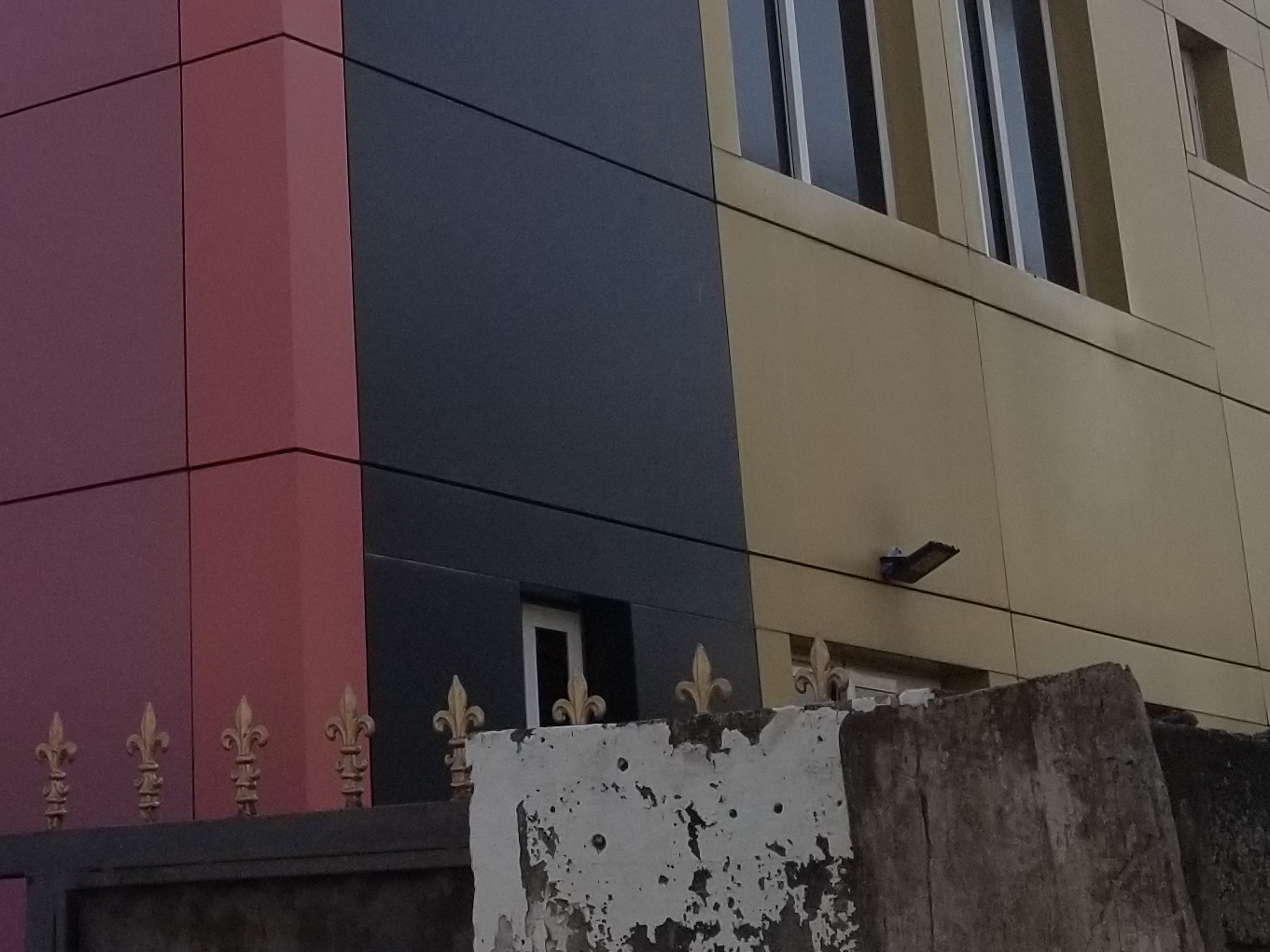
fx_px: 2825
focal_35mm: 77
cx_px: 209
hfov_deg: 24.8
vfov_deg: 18.6
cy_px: -19
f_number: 1.7
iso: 50
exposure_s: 1/3024
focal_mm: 4.25
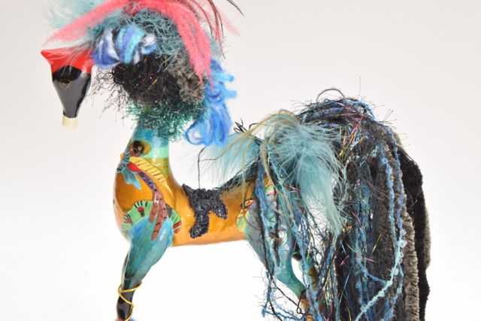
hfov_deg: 24.6
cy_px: 160
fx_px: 1102
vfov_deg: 16.6
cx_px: 240
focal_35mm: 82
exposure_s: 1/100
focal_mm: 55
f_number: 5.6
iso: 400
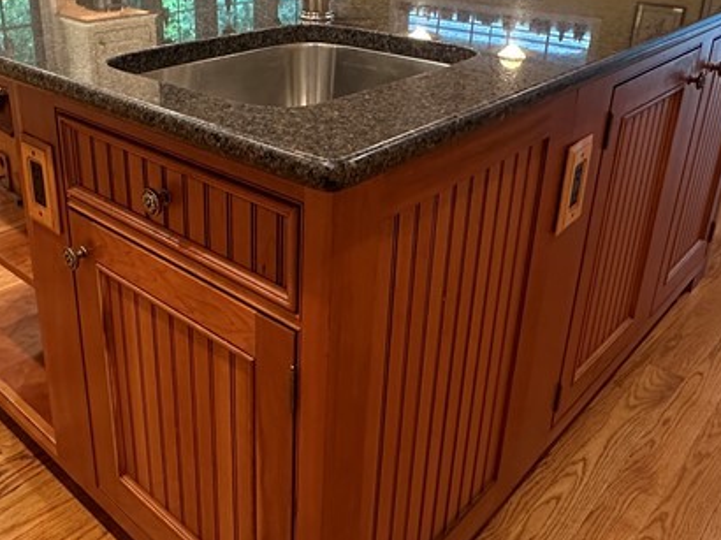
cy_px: 174
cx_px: 264
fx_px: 729
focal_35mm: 35
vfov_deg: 40.1
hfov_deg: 52.0
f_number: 2.2
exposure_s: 1/60
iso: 400
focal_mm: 2.22
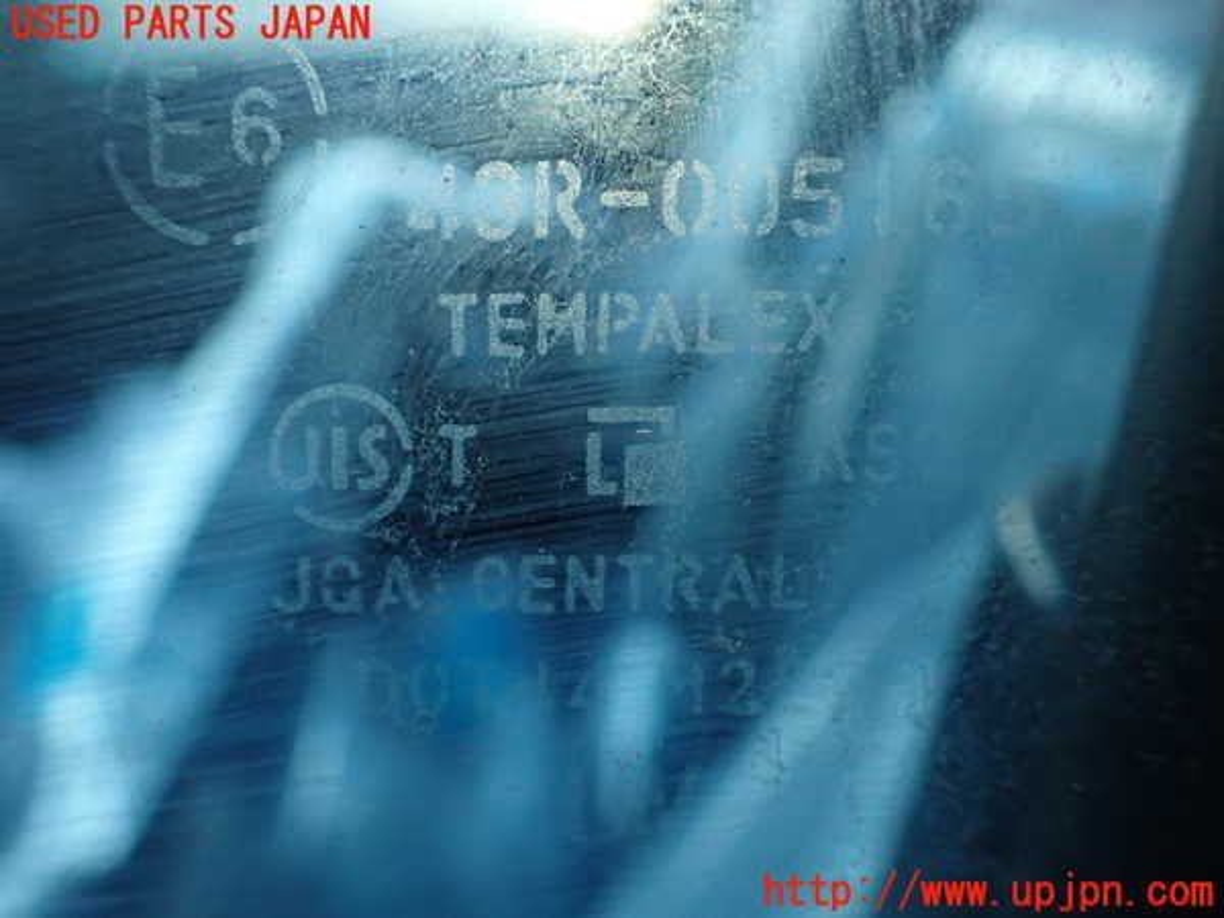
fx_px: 1061
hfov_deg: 60.0
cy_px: 459
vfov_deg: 46.8
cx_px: 612
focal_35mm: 30
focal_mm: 5.4
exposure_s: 1/125
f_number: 2.3
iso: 400
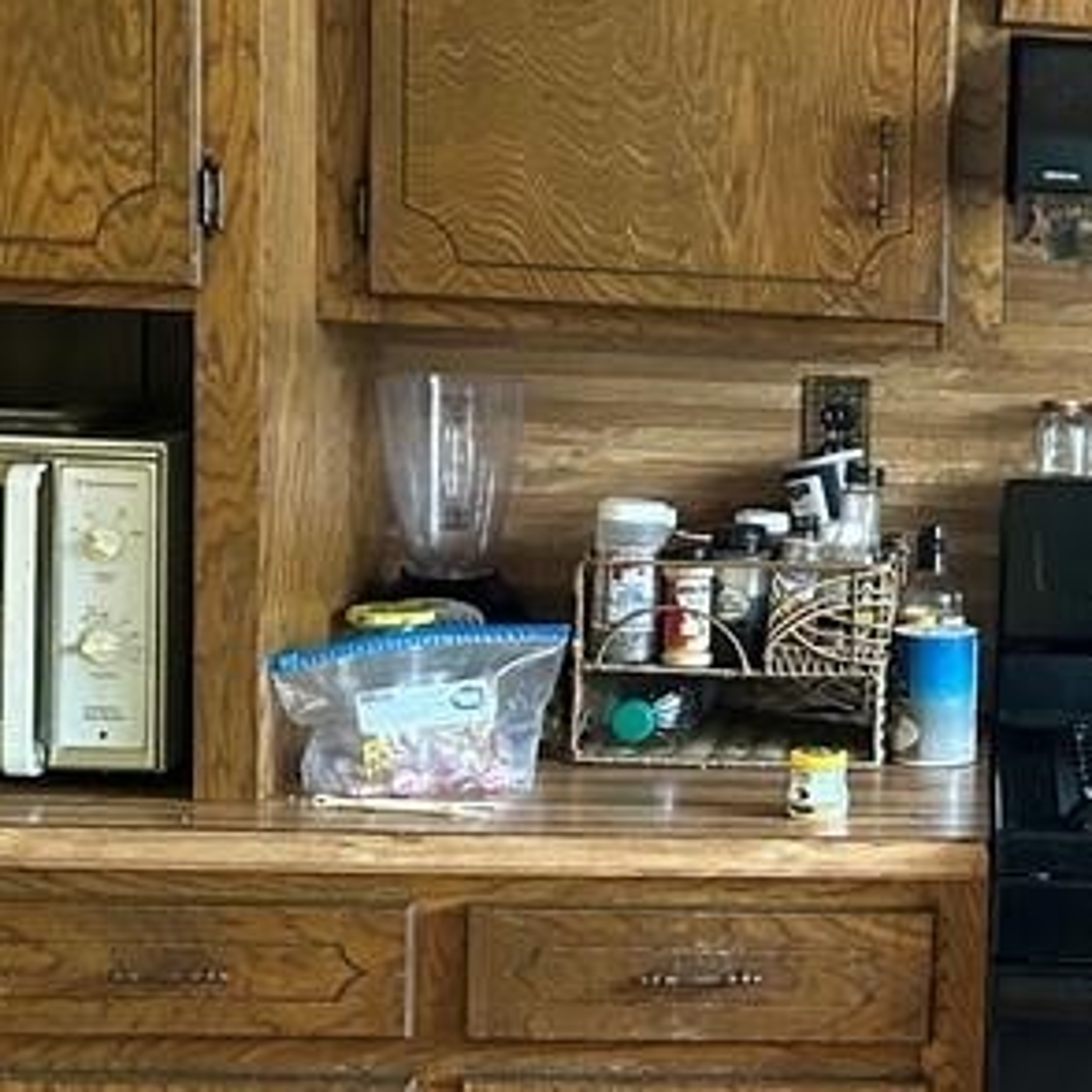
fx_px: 2855
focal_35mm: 80
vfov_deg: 21.7
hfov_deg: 20.5
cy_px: 561
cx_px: 1237
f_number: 1.5
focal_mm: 5.7
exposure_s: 1/40
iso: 400
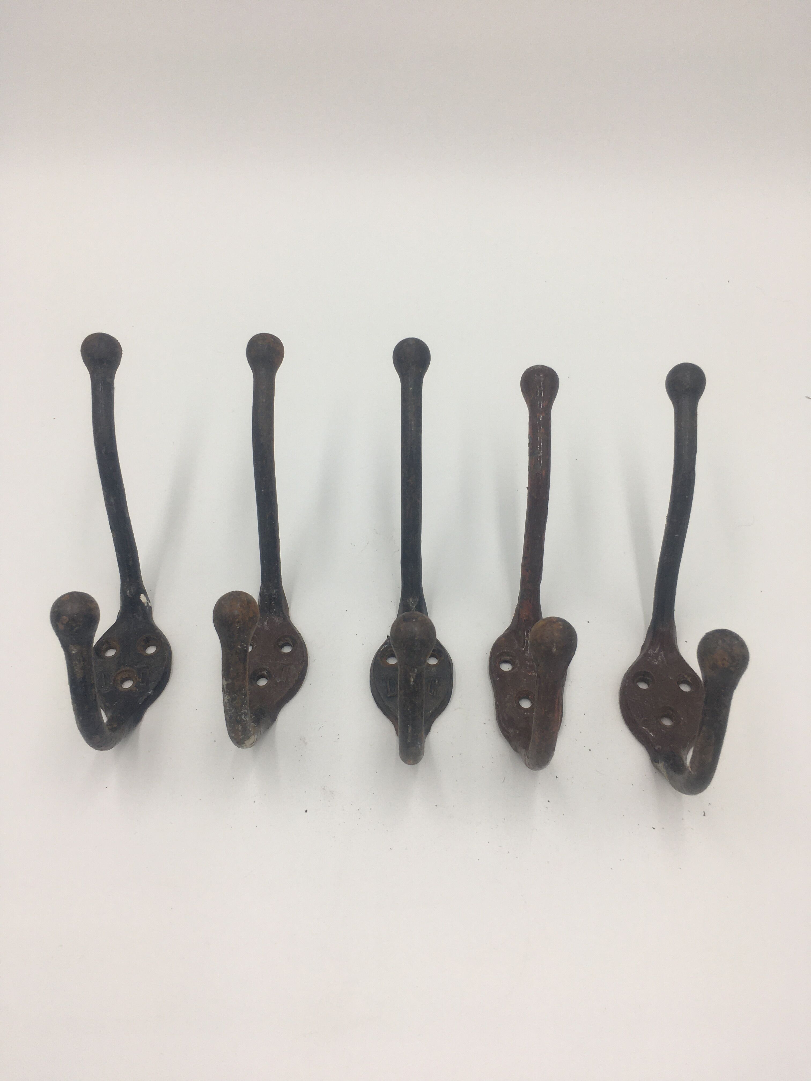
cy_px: 540
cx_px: 406
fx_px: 906
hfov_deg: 48.2
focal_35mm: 29
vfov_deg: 61.7
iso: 25
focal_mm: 4.15
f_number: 2.2
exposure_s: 1/264
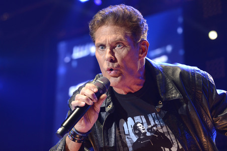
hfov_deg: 23.7
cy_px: 76
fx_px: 542
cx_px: 114
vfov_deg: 15.9
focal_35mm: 86
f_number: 4.5
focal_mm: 86
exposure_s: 1/320
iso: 2500
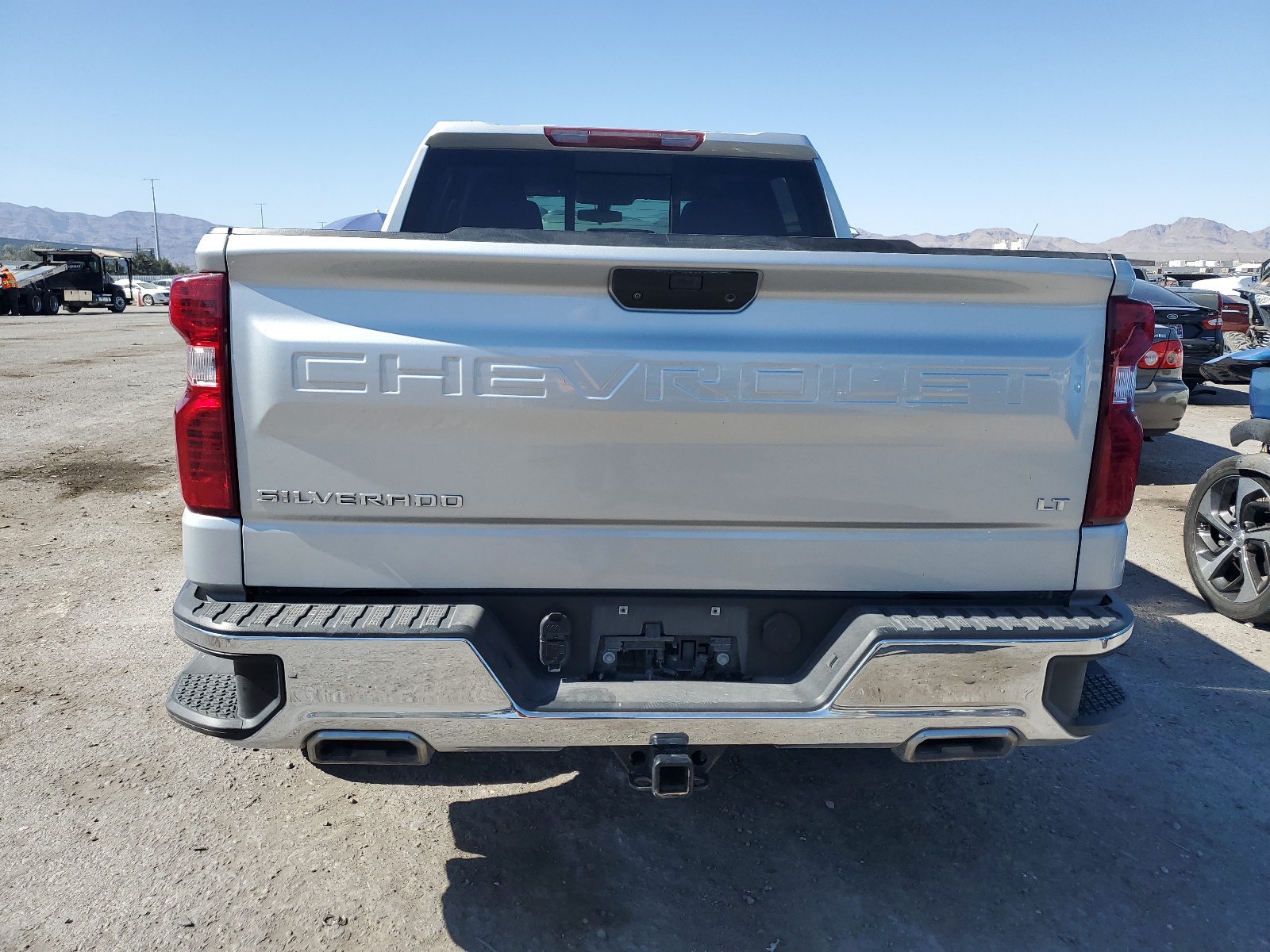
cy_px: 476
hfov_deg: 67.3
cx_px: 635
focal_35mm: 26
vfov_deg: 53.1
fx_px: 954
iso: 50
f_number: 1.5
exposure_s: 1/2500
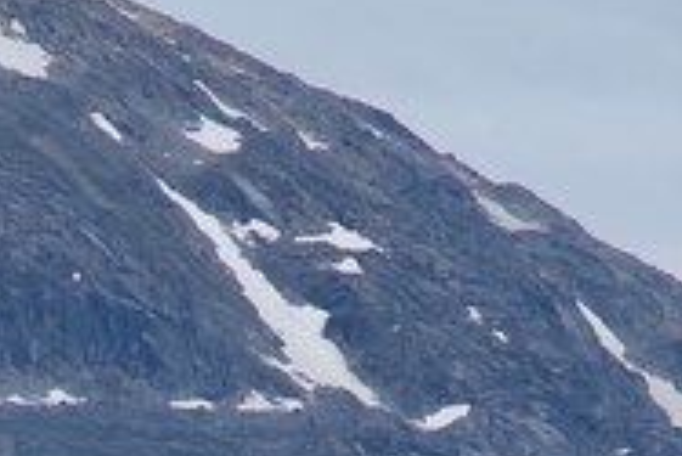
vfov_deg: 1.7
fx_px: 15584
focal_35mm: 822
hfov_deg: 2.5
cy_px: 1010
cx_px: -190
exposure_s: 1/250
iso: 100
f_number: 5.6
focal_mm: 120
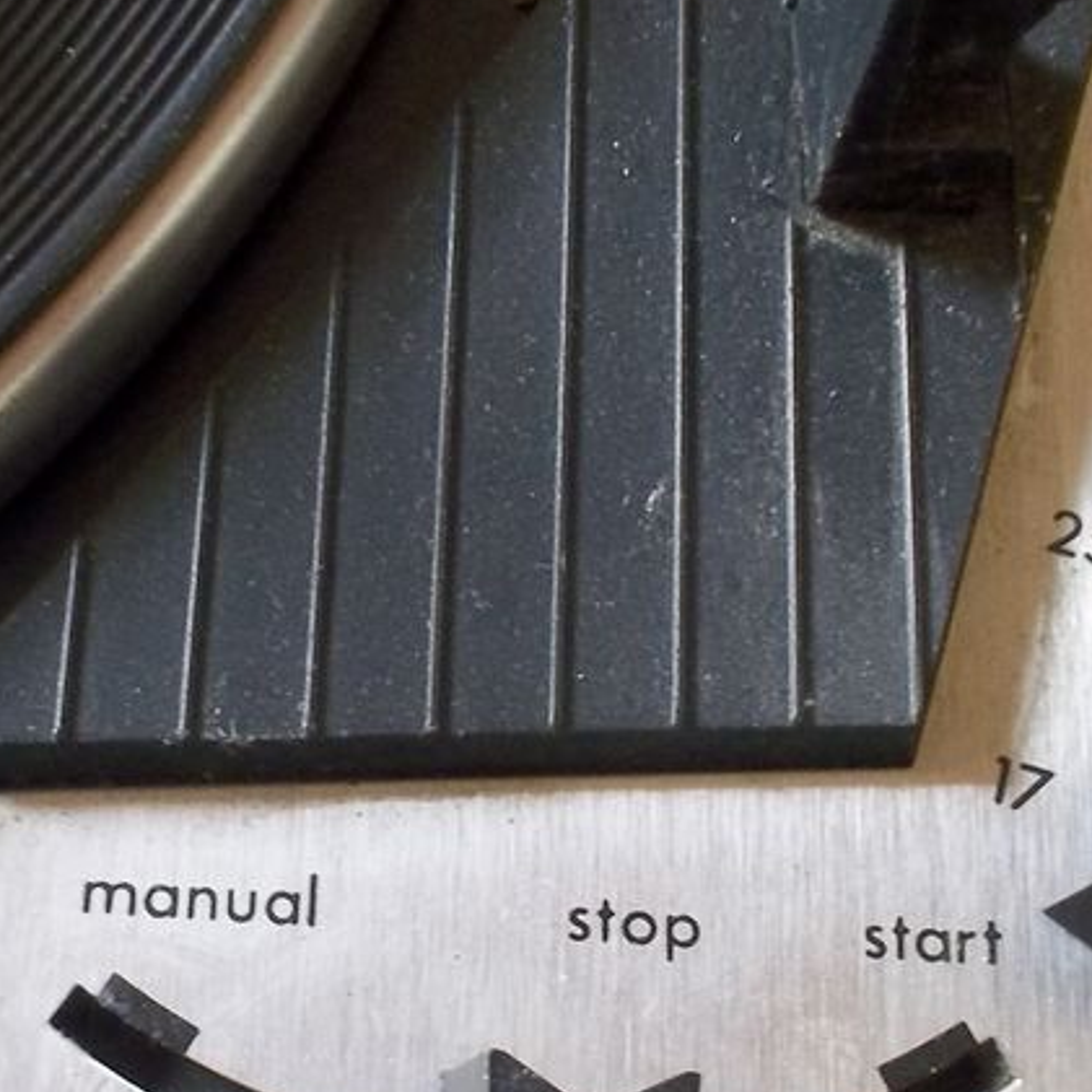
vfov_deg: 28.1
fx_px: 2177
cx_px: 358
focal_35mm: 61
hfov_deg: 28.0
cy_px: 685
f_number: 3.3
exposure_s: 1/8
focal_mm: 4.1
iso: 195
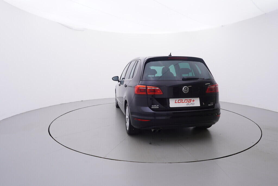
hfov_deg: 77.3
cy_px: 93
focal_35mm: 22
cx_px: 139
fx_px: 174
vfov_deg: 56.2
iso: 200
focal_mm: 15
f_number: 5
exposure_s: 1/80
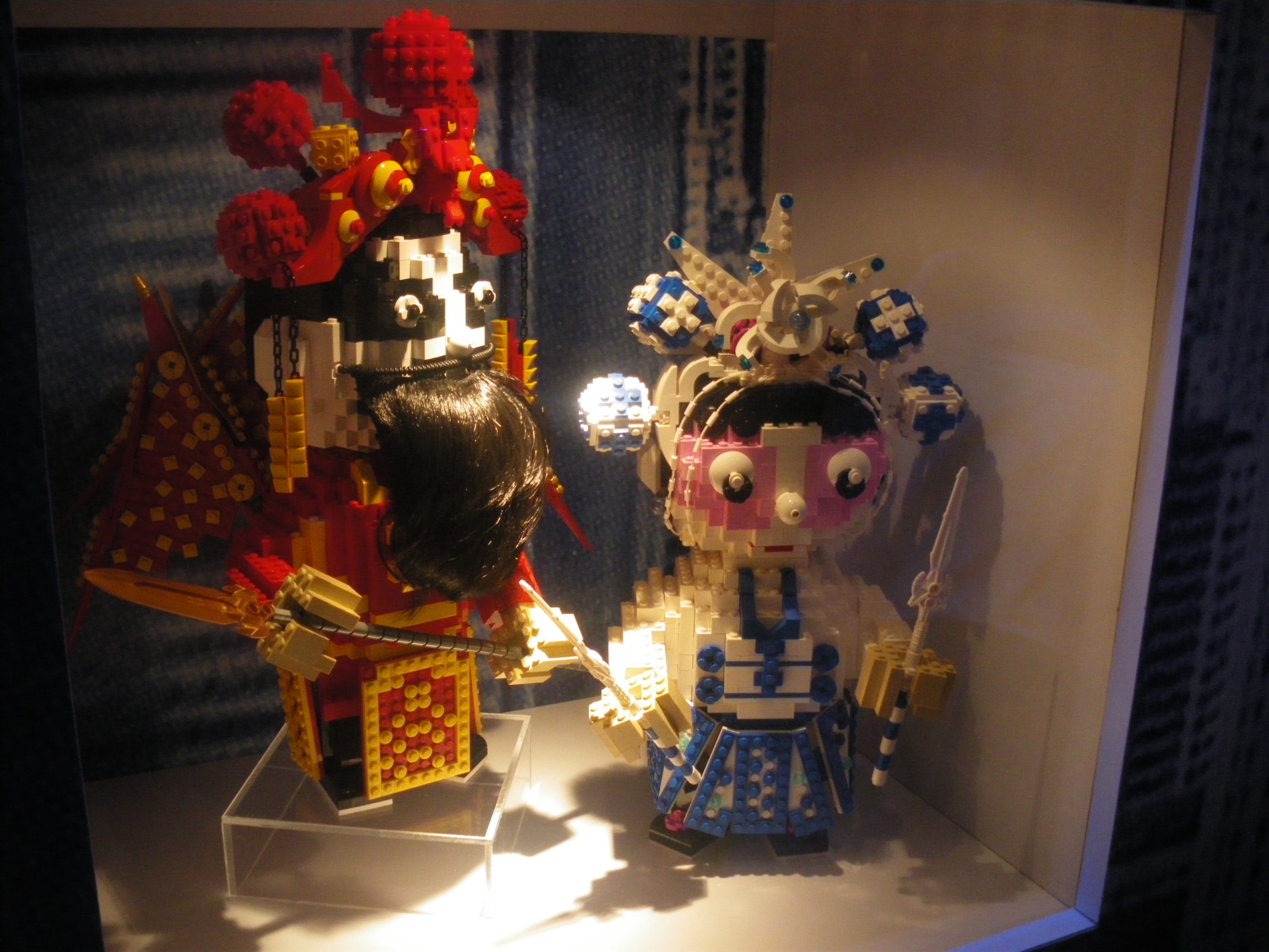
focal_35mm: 36
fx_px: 1320
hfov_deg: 51.4
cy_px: 476
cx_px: 634
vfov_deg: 39.7
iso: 400
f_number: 3.5
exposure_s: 1/200
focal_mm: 6.3
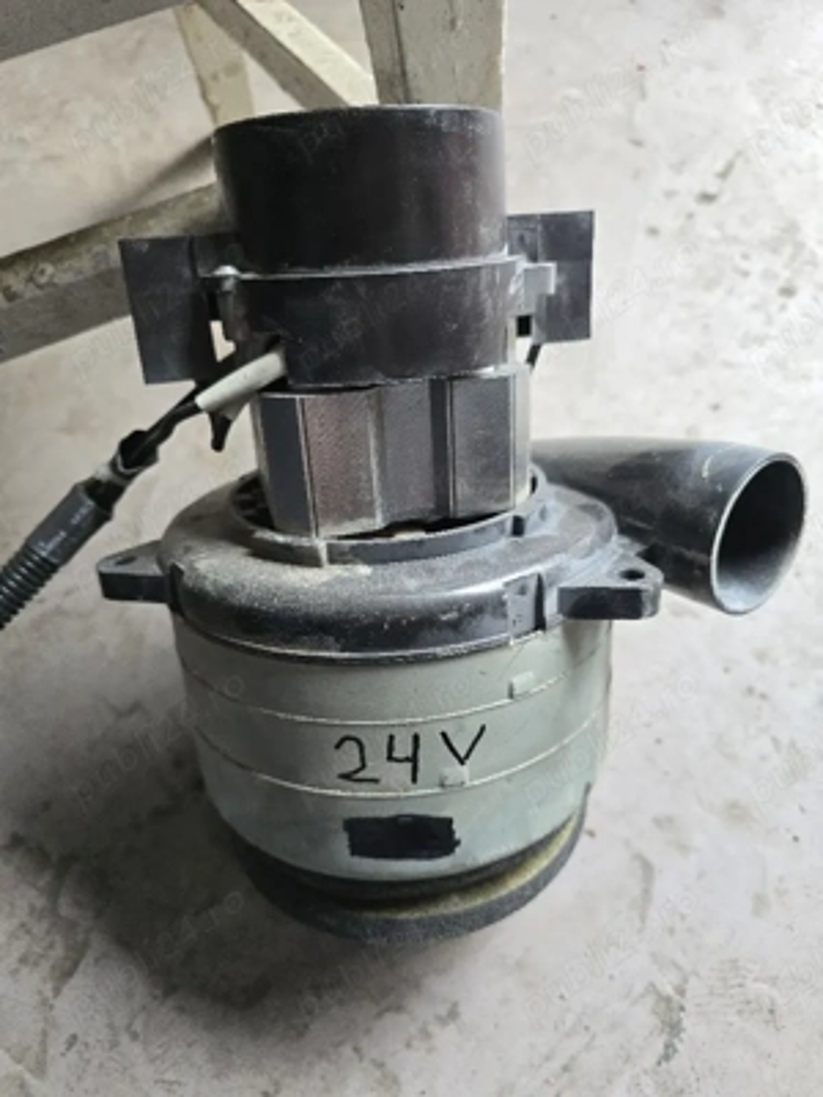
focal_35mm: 23
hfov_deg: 58.9
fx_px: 729
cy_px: 548
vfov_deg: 73.9
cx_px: 412
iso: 125
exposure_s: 1/101
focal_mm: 6.3
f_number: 1.7
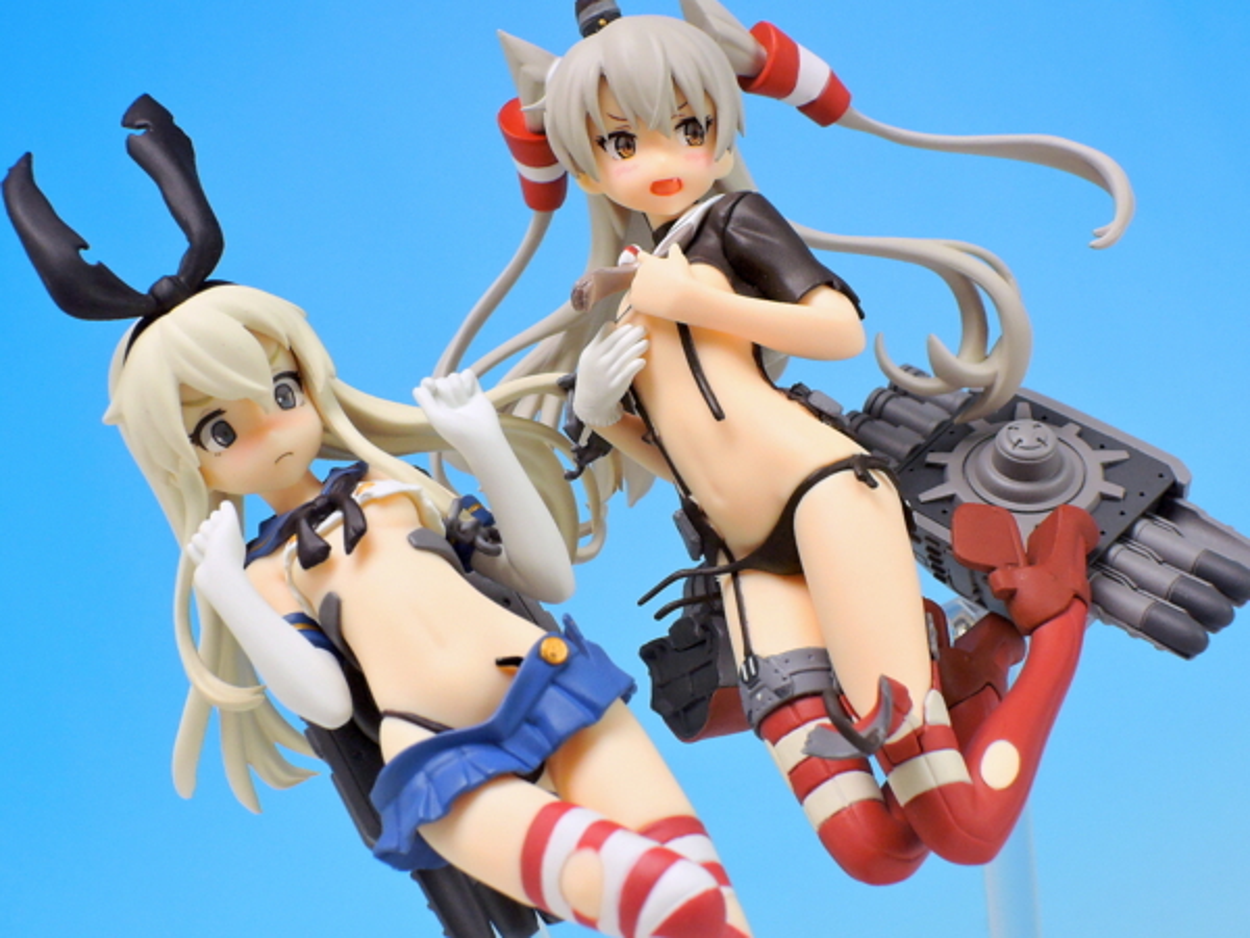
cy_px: 469
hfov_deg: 18.7
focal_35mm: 105
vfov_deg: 14.1
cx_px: 625
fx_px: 3792
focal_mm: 22.4
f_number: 7.3
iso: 400
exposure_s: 1/8
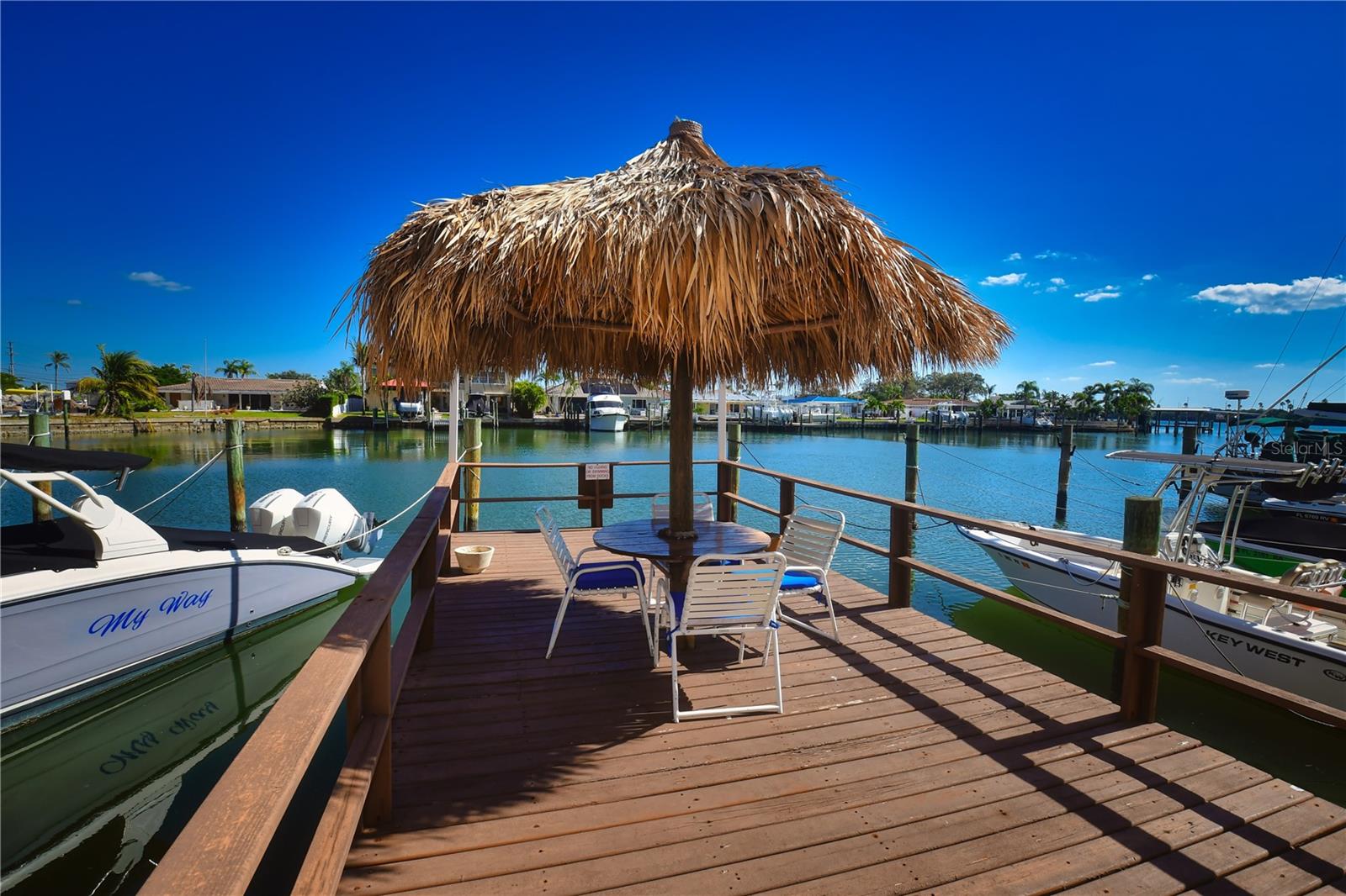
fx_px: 561
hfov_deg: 100.4
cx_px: 673
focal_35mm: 15
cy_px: 448
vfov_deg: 77.3
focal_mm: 10
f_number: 10
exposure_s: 1/250
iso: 100
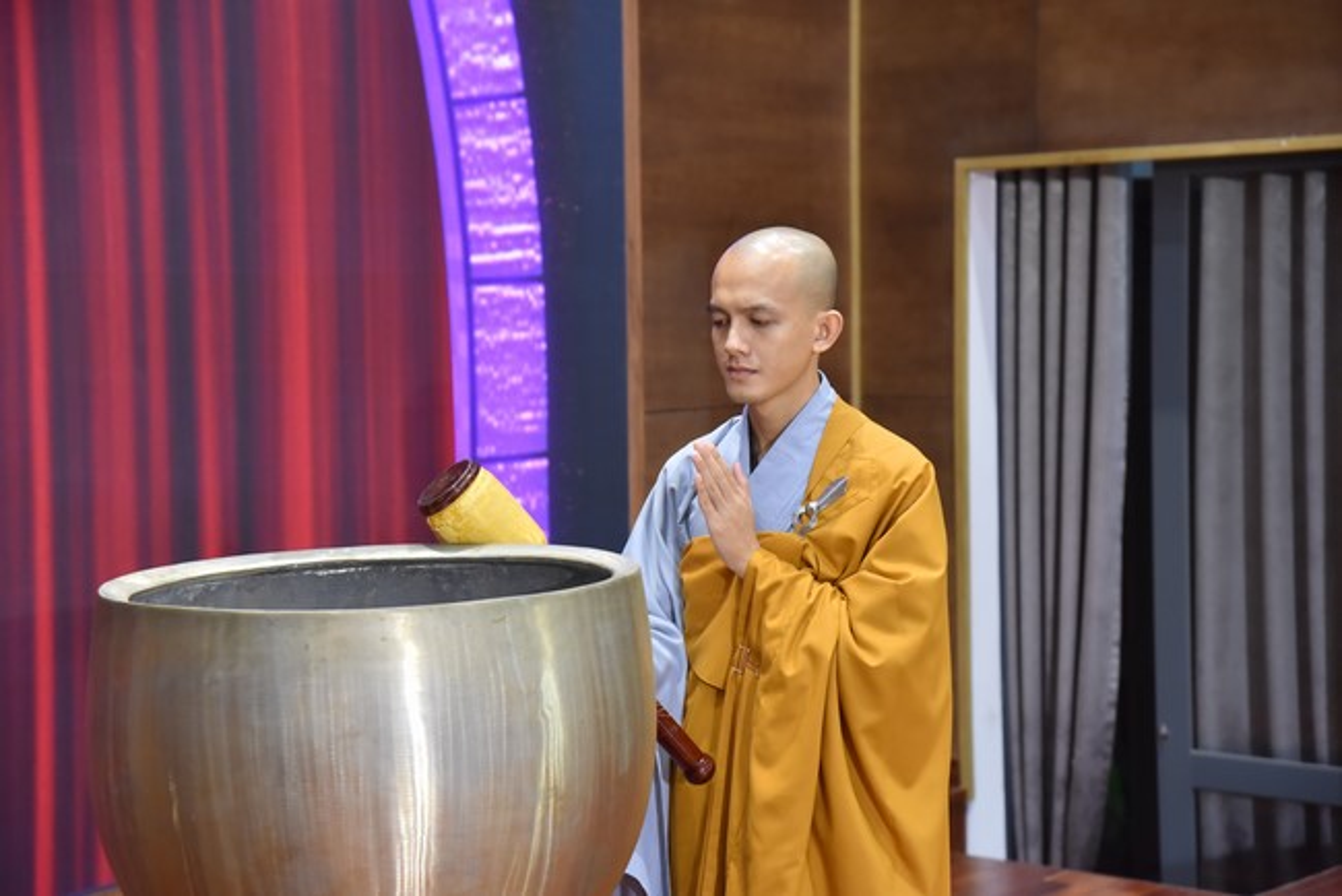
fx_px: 2909
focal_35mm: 78
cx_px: 671
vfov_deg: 17.5
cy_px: 448
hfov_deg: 26.0
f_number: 5
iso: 3200
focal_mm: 78
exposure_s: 1/125
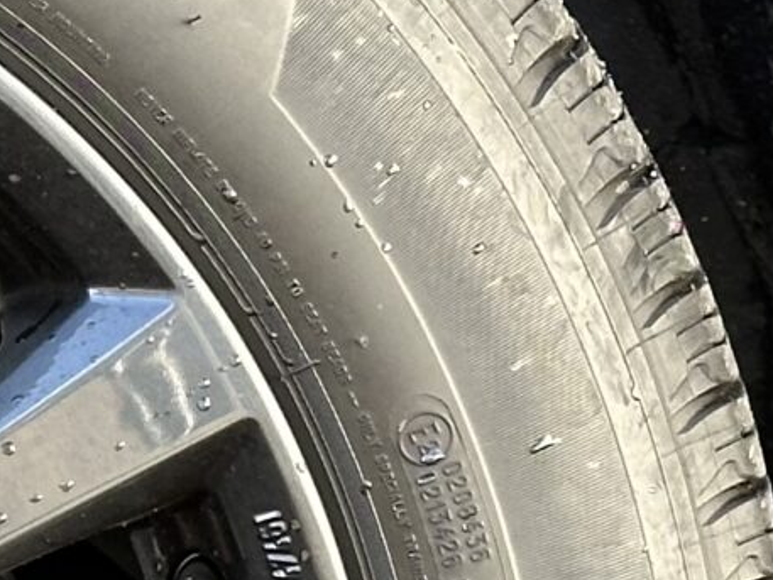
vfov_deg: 5.5
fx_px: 6009
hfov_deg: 7.2
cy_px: 763
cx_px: -573
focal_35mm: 269
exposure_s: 1/126
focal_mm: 6.86
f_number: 1.78
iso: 80
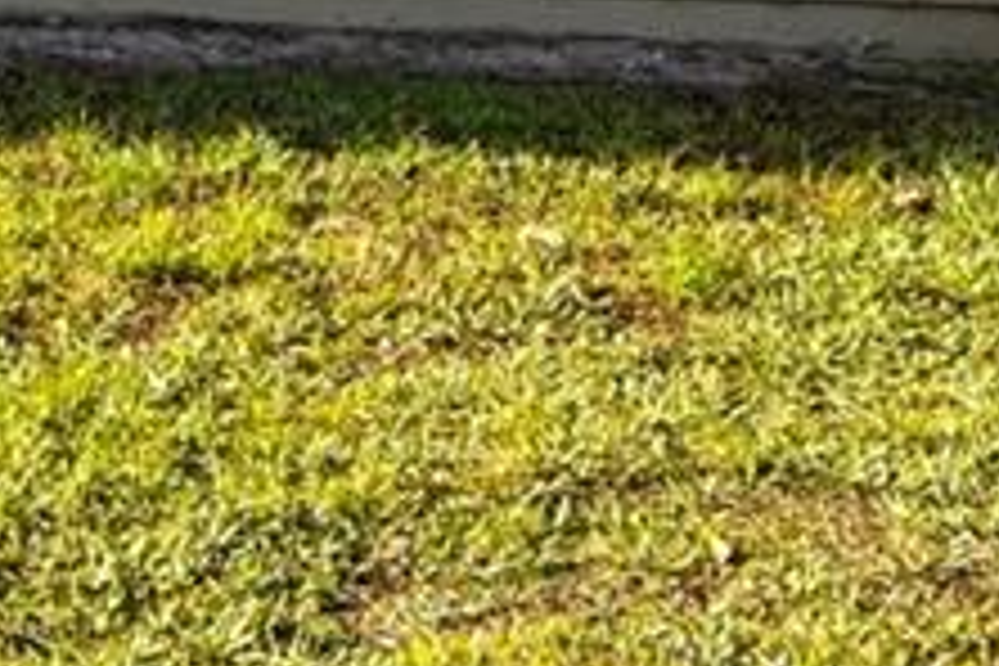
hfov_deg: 18.4
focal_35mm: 108
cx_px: -36
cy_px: -495
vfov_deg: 11.8
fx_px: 2997
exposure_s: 1/100
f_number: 7.1
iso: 100
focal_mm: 10
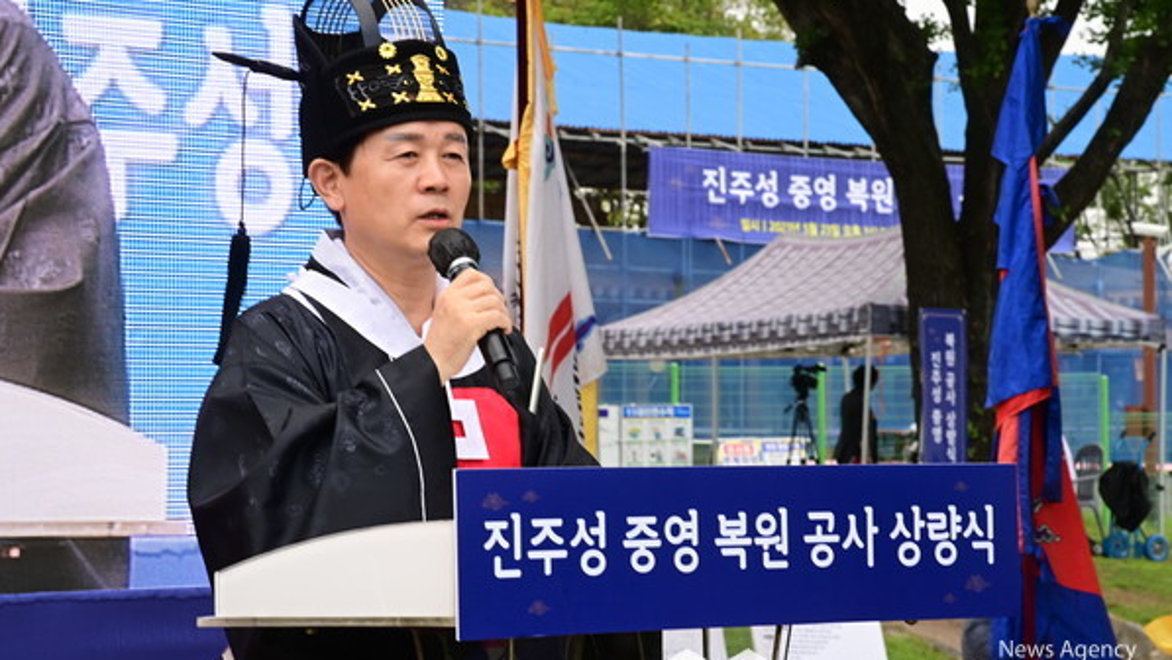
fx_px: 3668
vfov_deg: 10.3
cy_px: 354
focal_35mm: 118
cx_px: 585
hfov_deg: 18.2
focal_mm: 112
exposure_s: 1/100
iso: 1250
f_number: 18
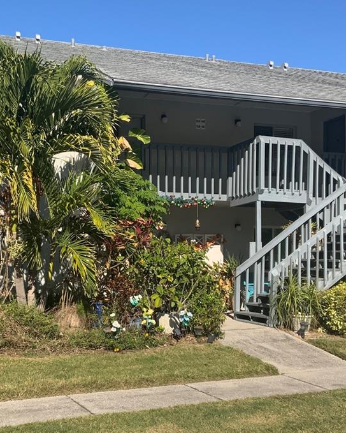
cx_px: 130
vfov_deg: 37.1
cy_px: 269
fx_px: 640
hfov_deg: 30.1
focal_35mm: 50
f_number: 1.8
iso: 16
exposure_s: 1/1730
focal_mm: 3
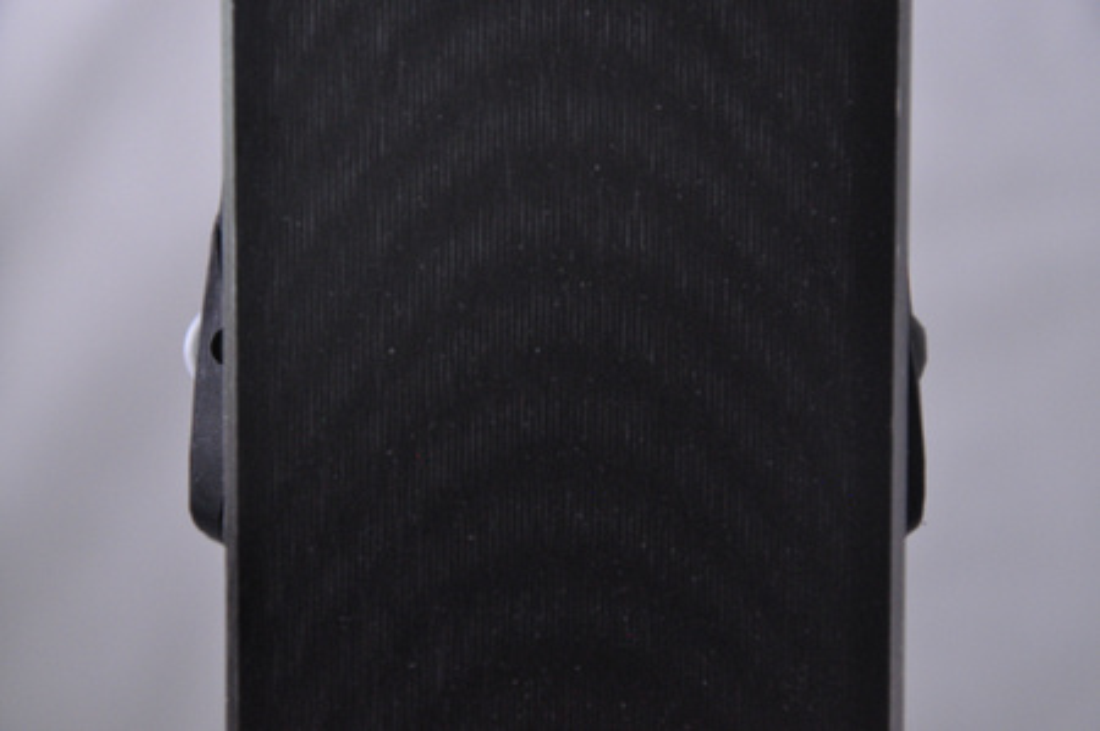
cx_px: 550
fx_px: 4807
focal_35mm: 158
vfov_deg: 8.7
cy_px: 366
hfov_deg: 13.1
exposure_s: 1/125
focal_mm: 105
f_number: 9.5
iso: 3200
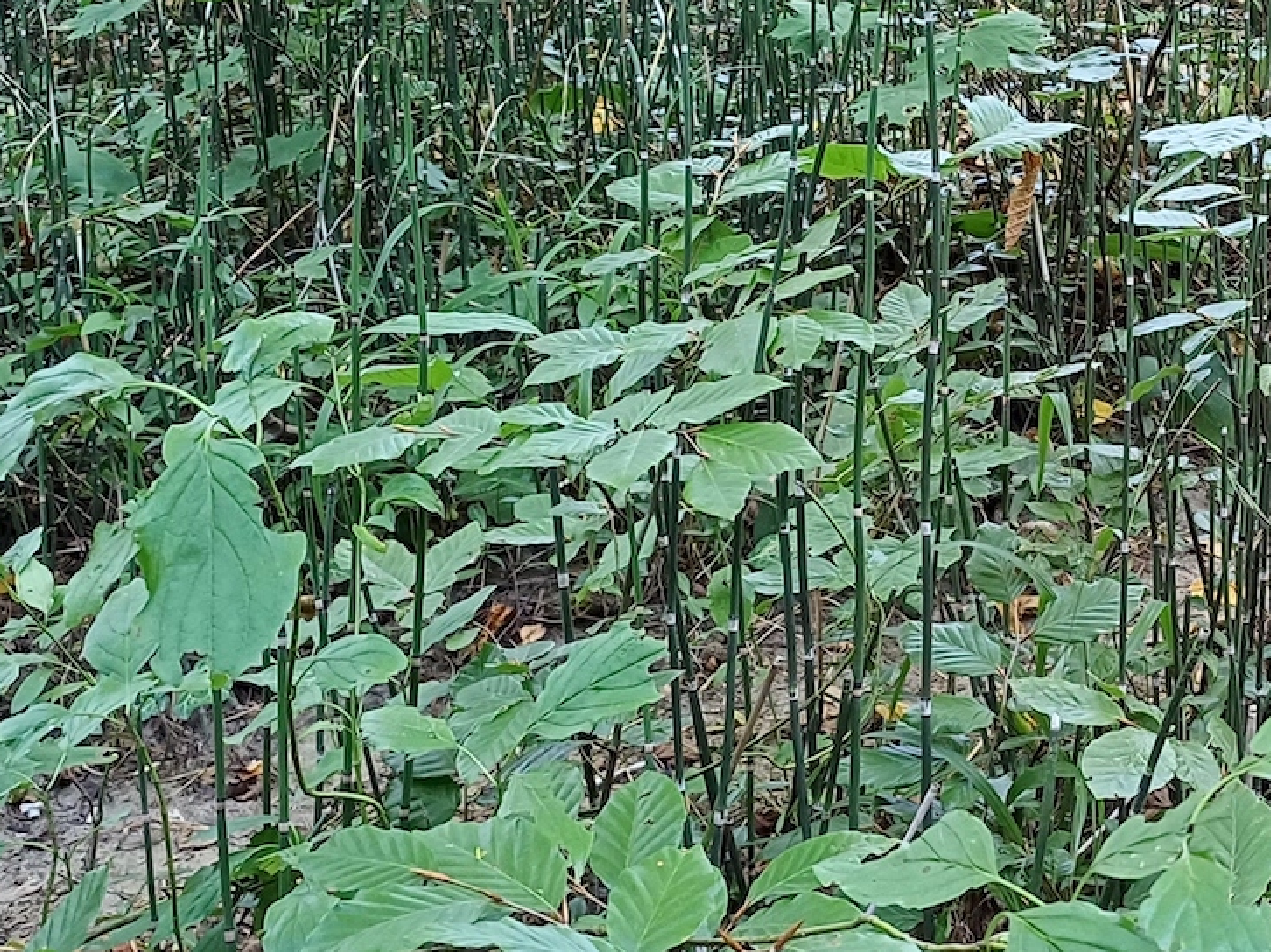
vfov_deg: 23.6
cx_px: 1161
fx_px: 2276
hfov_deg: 29.8
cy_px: 427
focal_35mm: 62
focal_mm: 4.65
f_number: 1.8
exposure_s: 1/50
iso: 320
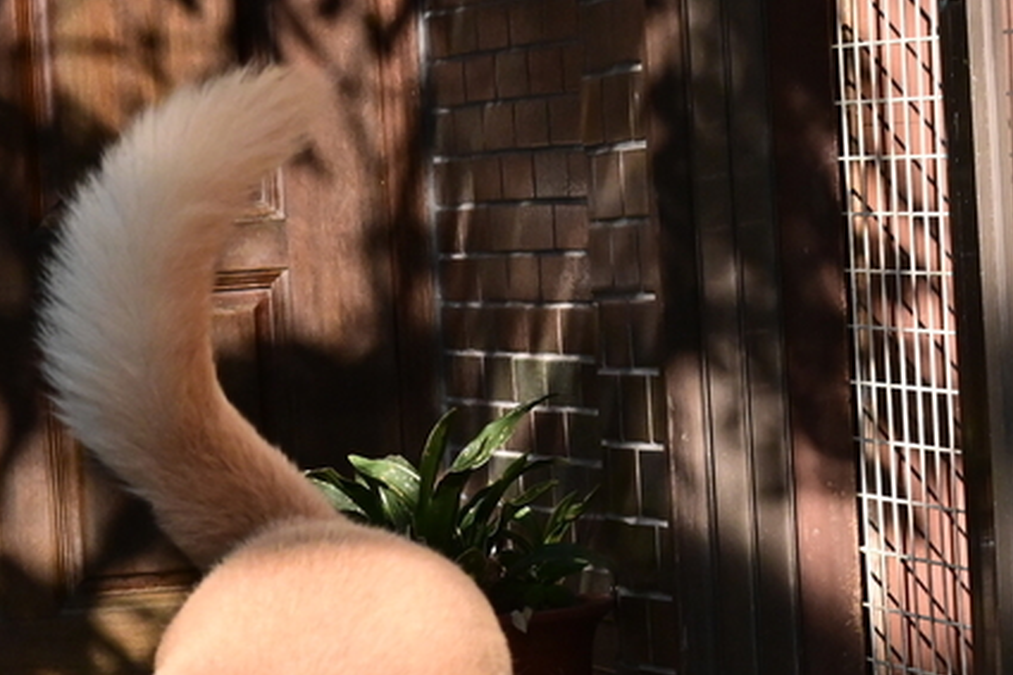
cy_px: 785
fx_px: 6790
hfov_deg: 8.5
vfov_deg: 5.7
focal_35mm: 241
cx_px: 181
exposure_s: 1/2000
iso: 2000
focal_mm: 57
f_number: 10
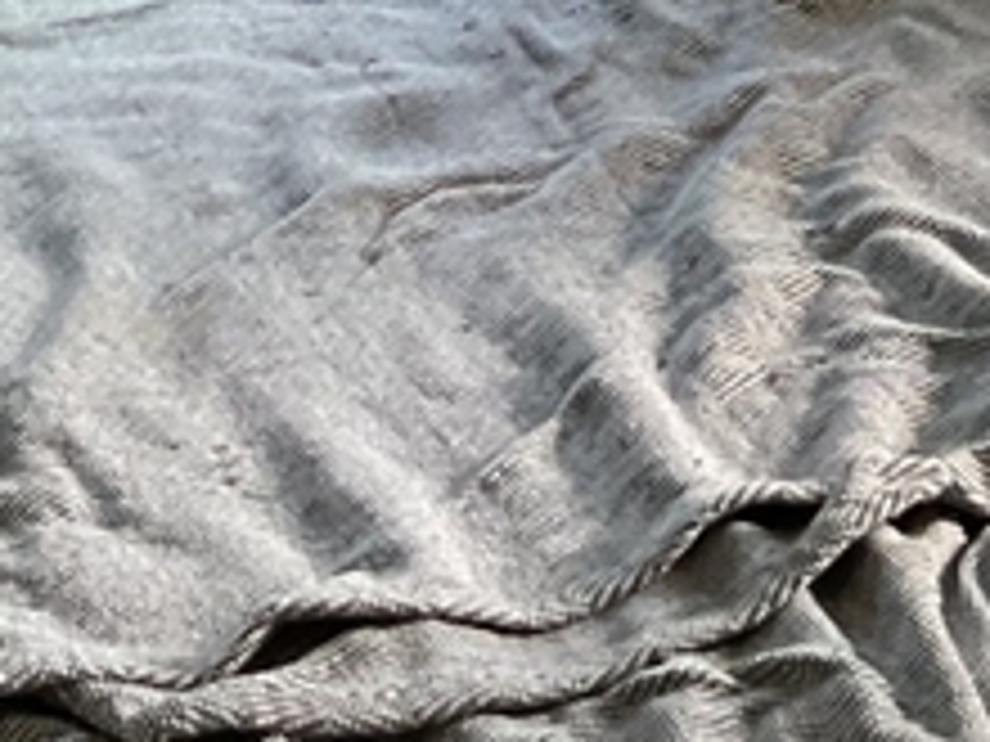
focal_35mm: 135
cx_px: 1256
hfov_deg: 14.1
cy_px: -845
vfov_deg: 10.0
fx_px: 3861
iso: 160
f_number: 1.8
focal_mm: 3
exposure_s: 1/60
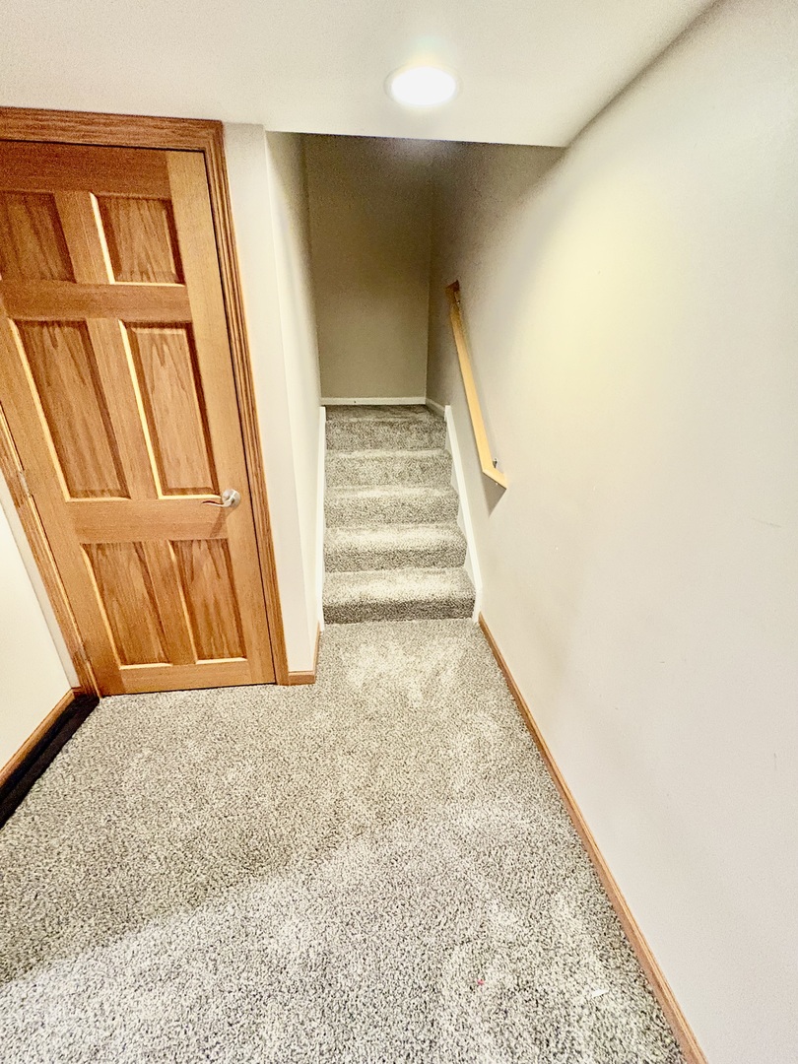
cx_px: 399
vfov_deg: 102.1
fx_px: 430
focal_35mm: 14
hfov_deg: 85.7
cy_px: 532
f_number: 2.2
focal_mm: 2.22
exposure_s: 1/60
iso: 800
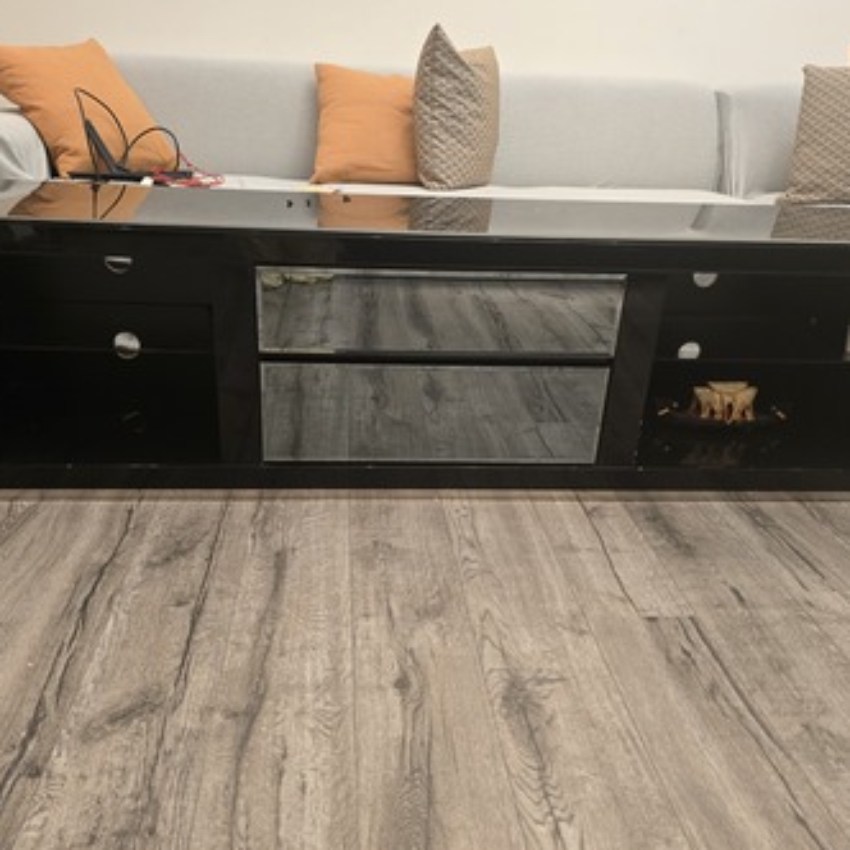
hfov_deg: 57.3
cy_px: 426
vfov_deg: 57.3
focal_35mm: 28
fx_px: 778
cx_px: 403
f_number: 1.7
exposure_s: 1/100
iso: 640
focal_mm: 6.3
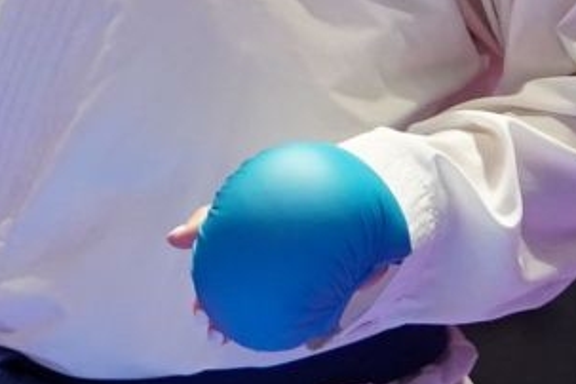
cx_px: -363
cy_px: -308
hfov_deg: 1.4
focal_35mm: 1495
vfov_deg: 0.9
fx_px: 23918
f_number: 2.8
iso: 2000
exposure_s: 1/1000
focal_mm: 168
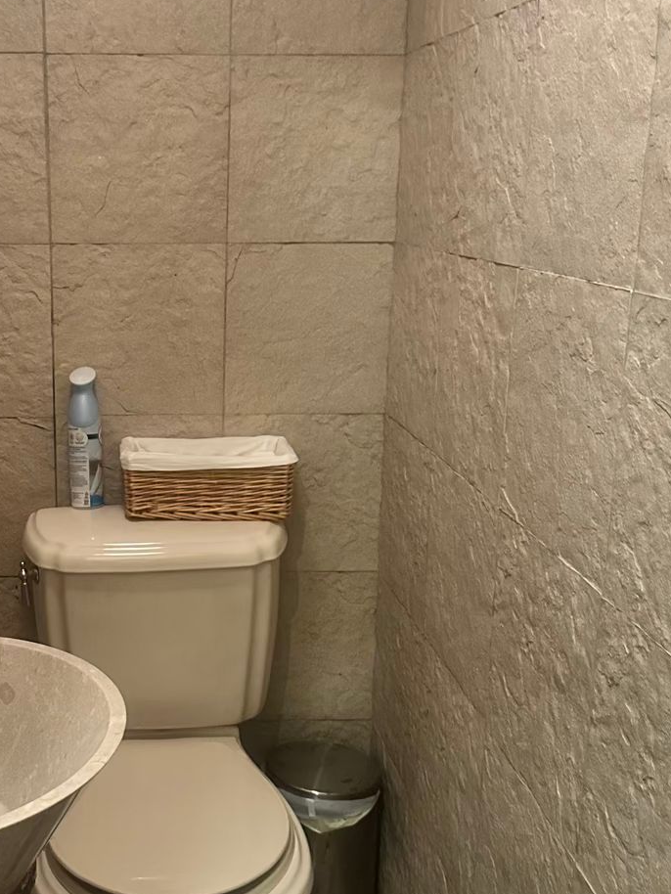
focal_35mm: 42
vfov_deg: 44.8
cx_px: 168
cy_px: 455
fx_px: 1085
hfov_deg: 33.7
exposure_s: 1/30
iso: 1000
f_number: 1.78
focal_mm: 6.86
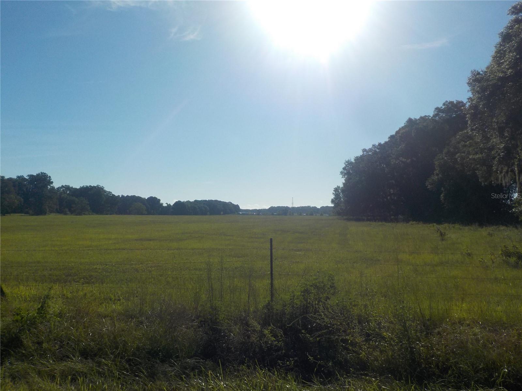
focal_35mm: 30
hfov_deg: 60.0
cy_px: 196
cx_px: 261
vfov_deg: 46.8
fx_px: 452
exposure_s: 1/800
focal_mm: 4.1
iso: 125
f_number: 6.6
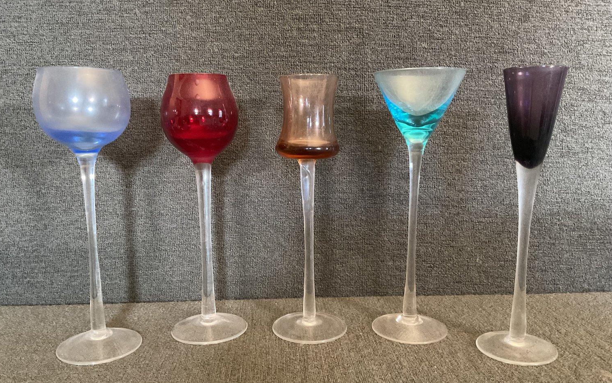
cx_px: 304
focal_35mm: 31
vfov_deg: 40.5
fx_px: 517
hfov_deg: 61.2
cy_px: 215
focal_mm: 3
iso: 500
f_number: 1.8
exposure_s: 1/30
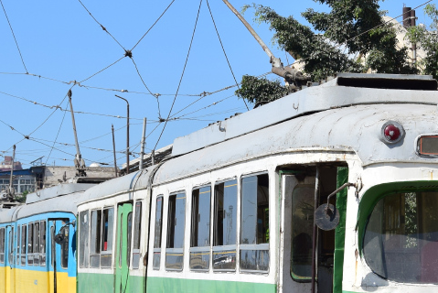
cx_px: 359
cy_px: 157
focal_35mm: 142
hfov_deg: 14.3
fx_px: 1733
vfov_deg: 9.7
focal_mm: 35
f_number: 6.3
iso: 200
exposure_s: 1/1000
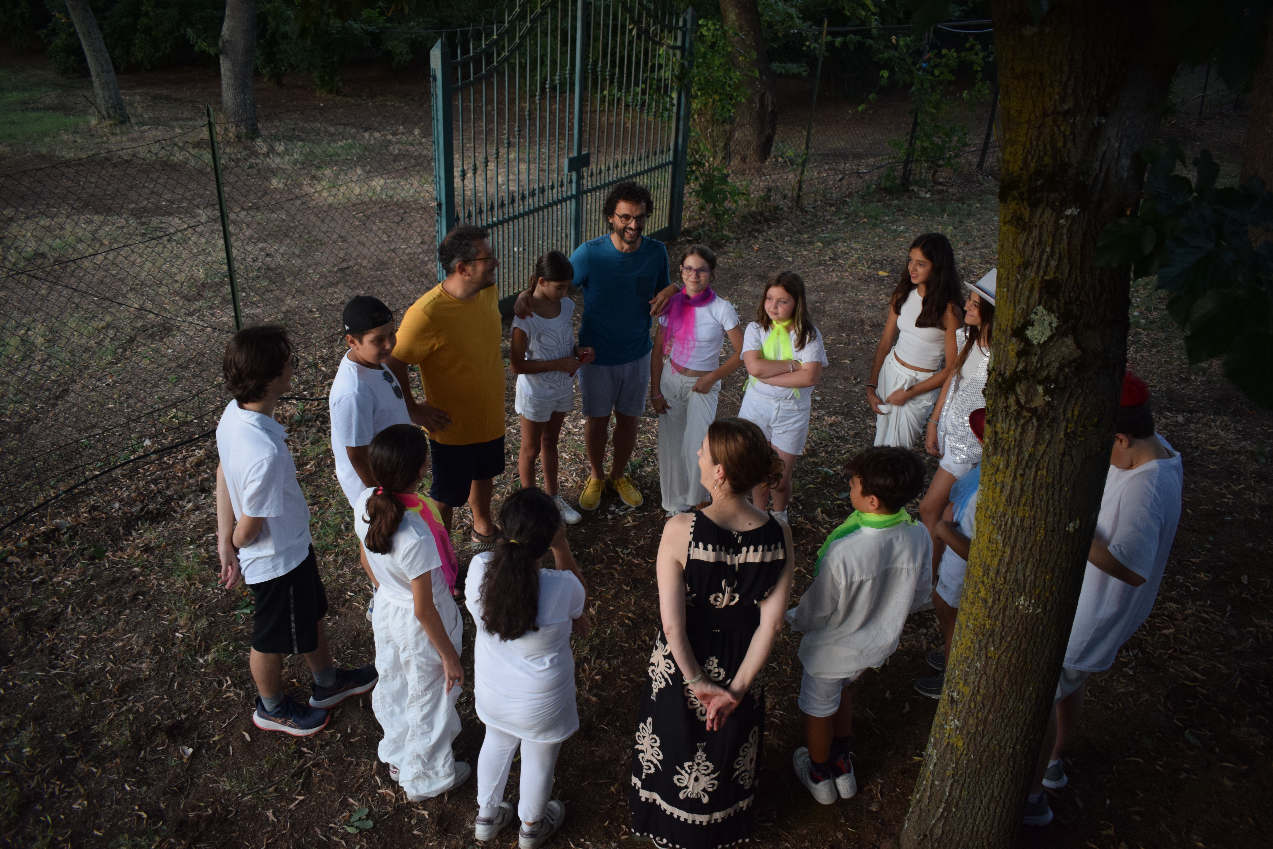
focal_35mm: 27
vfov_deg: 47.9
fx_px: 955
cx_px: 636
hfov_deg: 67.4
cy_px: 424
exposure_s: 1/60
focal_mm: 18
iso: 1100
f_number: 3.5
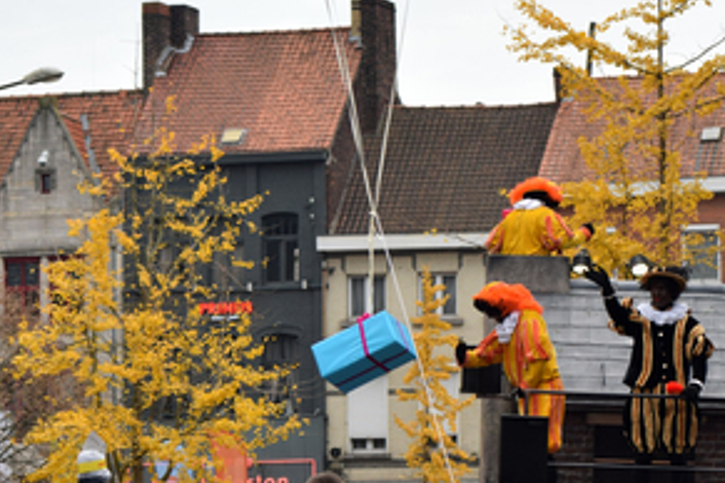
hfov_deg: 12.1
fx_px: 3424
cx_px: 481
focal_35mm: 170
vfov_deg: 8.1
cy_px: 321
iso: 320
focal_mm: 55
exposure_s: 1/125
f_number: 5.6
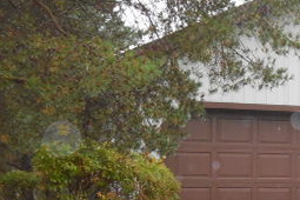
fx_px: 825
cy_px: 180
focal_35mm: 99
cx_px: 375
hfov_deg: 19.2
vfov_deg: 13.7
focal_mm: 6.8
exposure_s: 1/30
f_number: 4.2
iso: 560
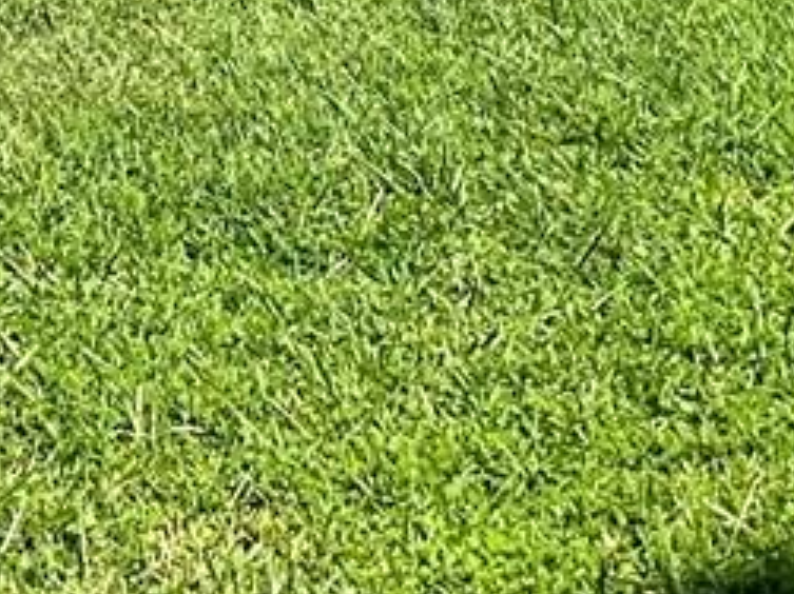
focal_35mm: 153
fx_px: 3508
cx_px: -1386
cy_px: -983
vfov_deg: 8.6
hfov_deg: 10.3
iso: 80
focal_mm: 6.86
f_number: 1.78
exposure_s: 1/6211
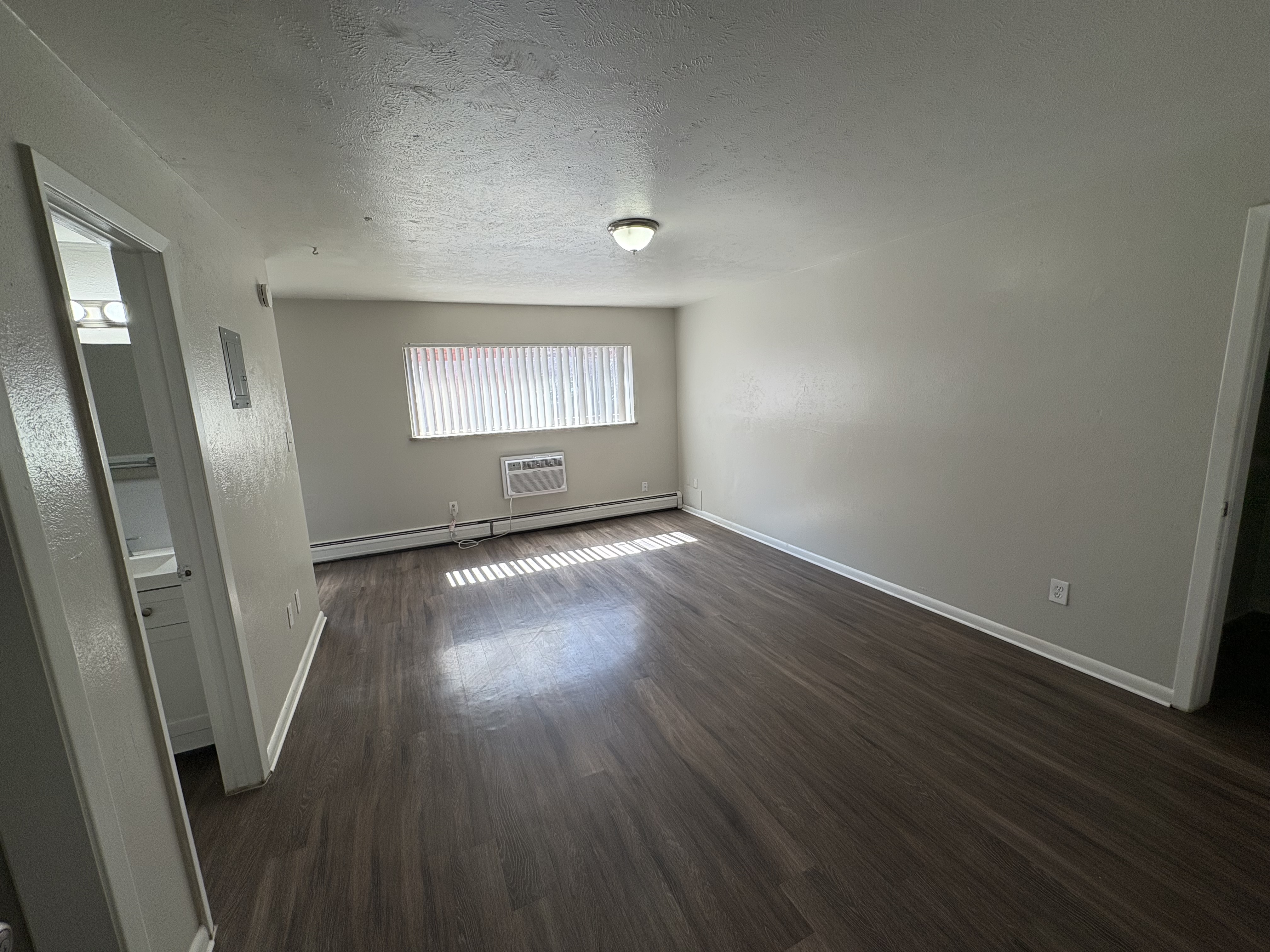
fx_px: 514
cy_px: 476
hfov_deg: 102.1
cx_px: 635
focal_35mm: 14
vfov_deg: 85.7
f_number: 2.2
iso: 64
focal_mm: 2.22
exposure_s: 1/160
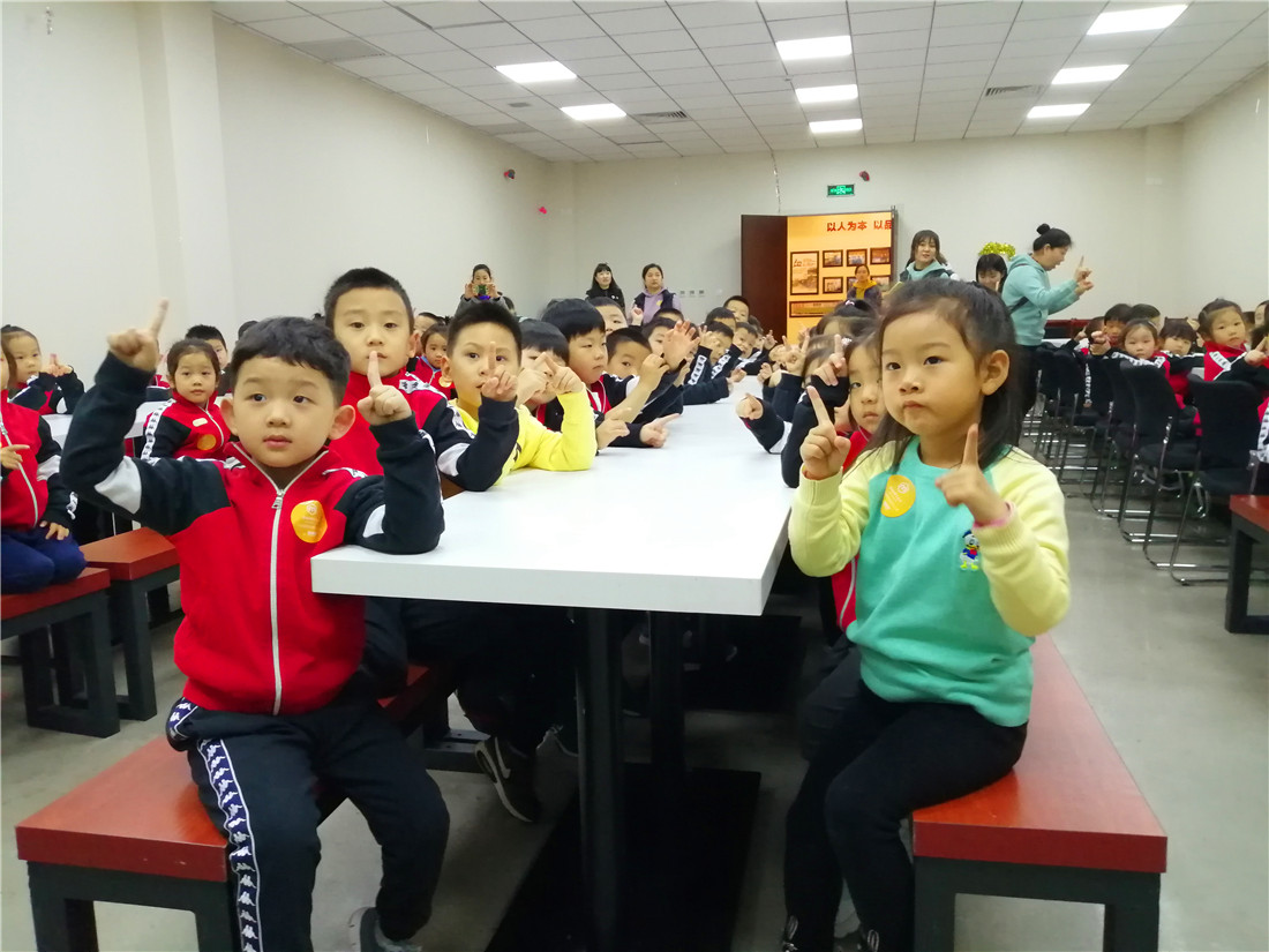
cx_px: 634
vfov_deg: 53.1
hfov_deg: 67.3
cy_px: 476
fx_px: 953
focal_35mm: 26
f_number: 1.8
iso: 400
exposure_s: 1/50
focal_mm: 3.62
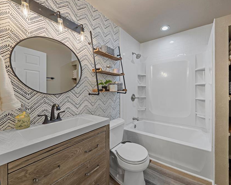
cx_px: 136
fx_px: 103
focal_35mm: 15
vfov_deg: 84.0
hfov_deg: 95.8
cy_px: 91
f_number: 8
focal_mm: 13
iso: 200
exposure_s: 1/2.5
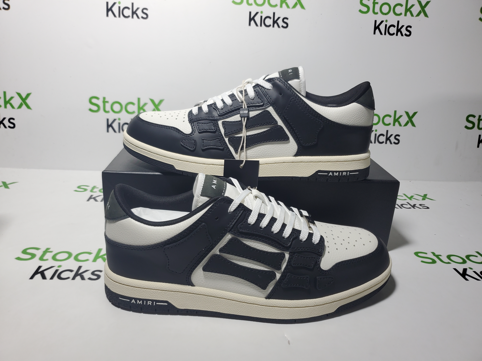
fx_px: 362
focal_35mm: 26
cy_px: 180
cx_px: 241
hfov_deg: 67.3
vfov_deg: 53.1
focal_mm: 4.3
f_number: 1.5
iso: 50
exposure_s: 1/398
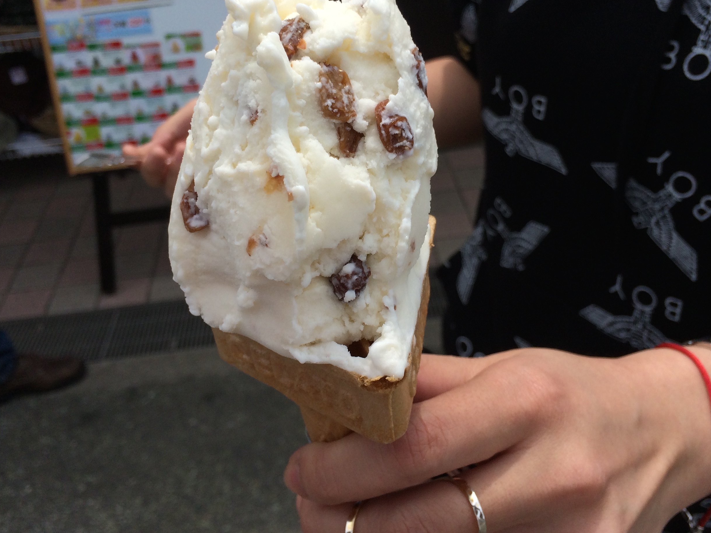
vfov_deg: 35.8
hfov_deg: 46.8
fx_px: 822
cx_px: 377
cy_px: 215
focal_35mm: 40
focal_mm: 4.12
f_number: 2.2
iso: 32
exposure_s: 1/3731
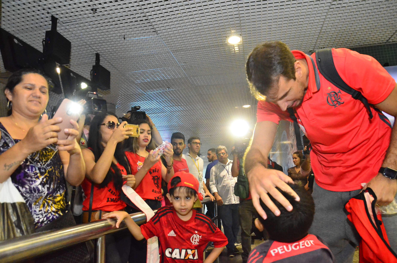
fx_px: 528
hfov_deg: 41.2
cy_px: 132
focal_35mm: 48
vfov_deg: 28.0
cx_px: 198
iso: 6400
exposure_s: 1/320
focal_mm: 32
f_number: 5.6
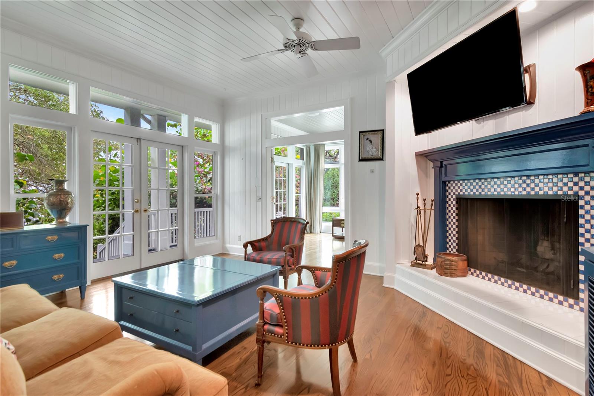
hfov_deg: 95.0
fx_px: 272
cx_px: 297
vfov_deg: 72.0
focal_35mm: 16
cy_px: 198
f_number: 7.1
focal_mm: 11
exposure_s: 1/15
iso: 1000
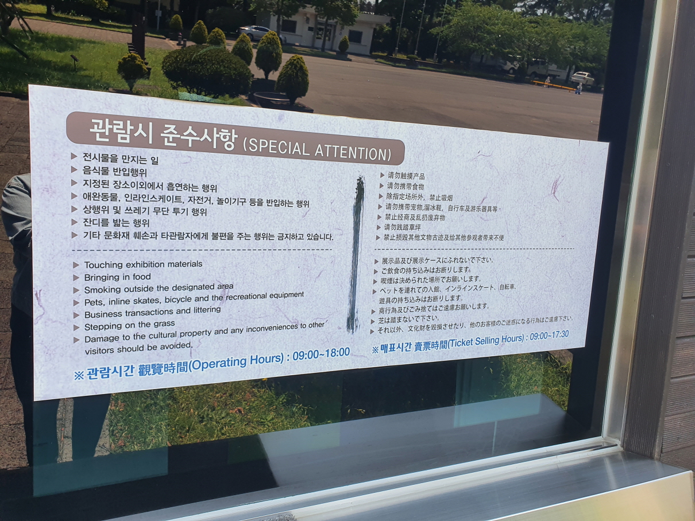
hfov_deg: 67.3
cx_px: 348
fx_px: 522
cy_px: 260
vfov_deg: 53.0
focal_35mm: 26
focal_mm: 4.32
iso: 50
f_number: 2.4
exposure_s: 1/317
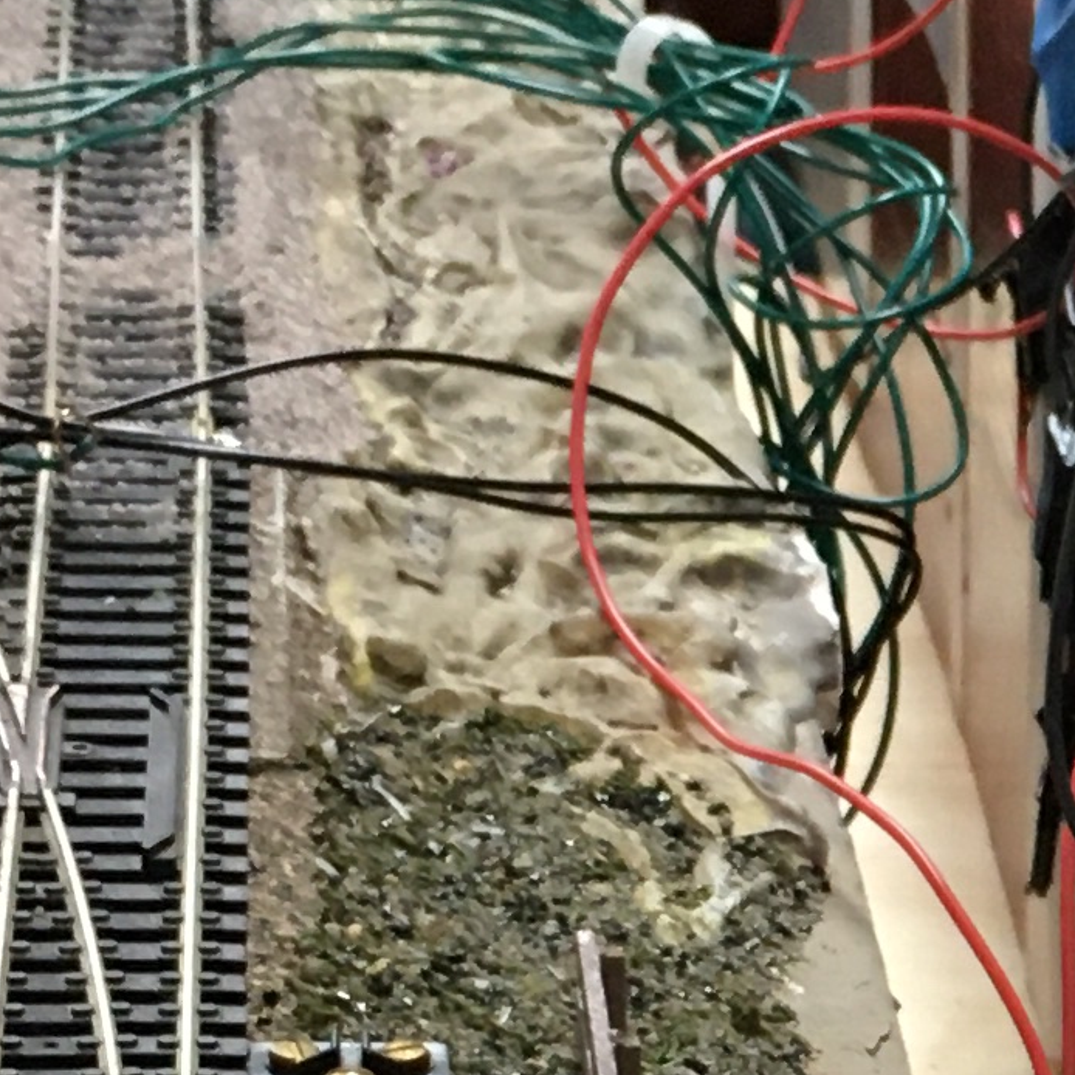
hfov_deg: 10.9
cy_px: 1129
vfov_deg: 11.6
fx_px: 5235
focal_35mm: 149
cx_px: 1956
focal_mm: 4.15
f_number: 2.2
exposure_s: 1/30
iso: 125
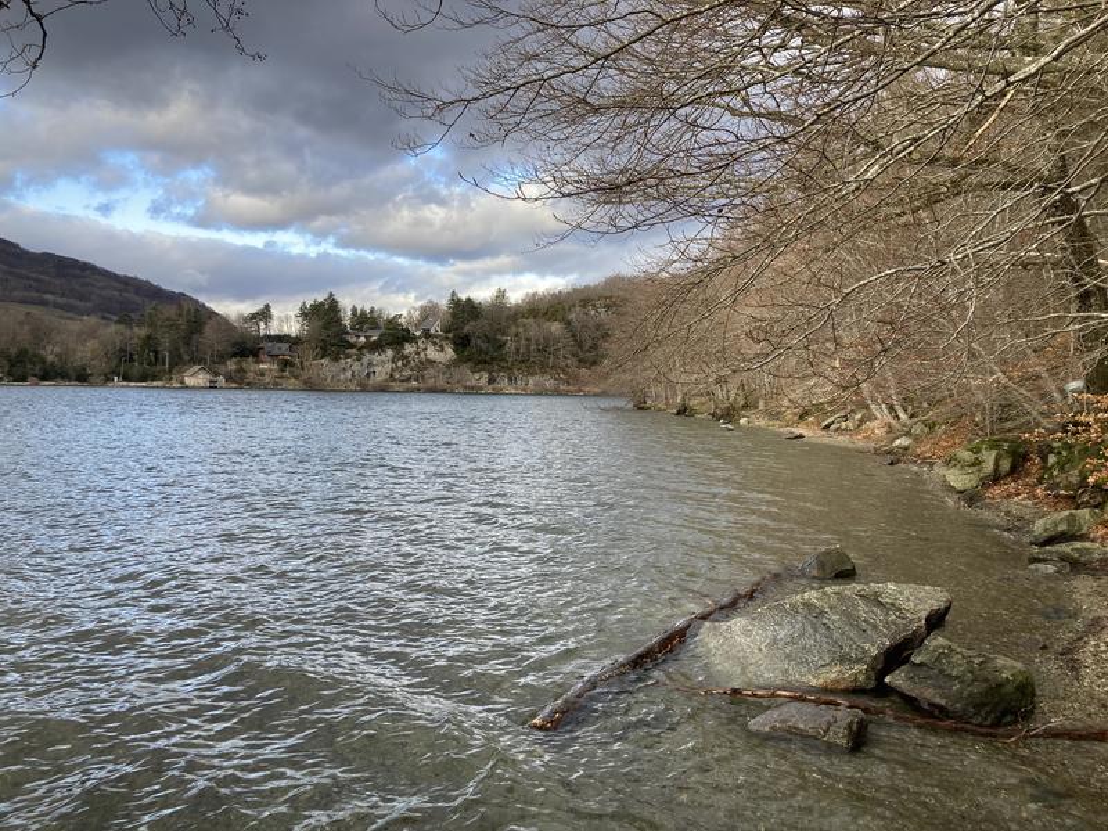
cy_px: 416
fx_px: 896
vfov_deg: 49.7
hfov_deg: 63.4
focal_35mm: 28
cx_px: 554
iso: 20
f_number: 1.8
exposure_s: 1/225
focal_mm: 3.99
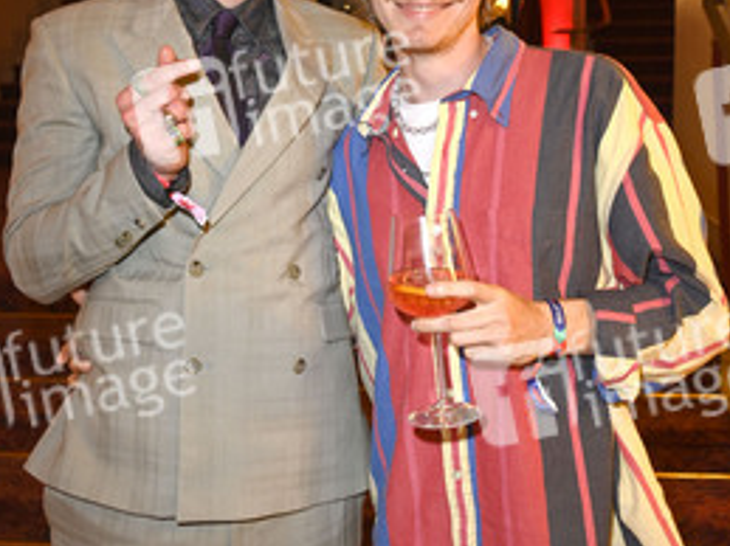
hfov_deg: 41.3
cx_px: 358
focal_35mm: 46
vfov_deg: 31.5
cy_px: 239
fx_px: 970
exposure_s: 1/50
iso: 1250
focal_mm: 31
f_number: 5.6
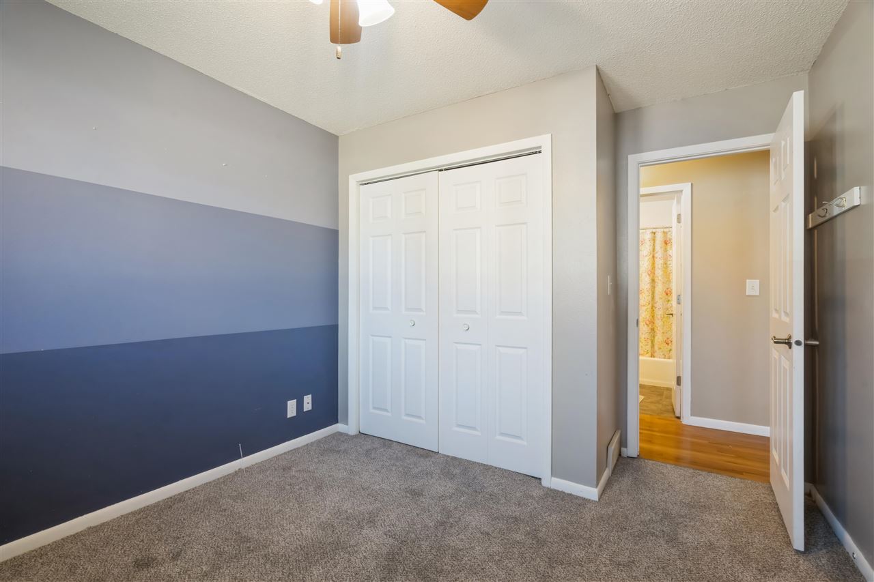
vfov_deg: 73.7
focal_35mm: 16
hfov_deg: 96.7
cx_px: 437
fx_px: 388
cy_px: 291
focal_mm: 16
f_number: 10
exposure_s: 1/4
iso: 400
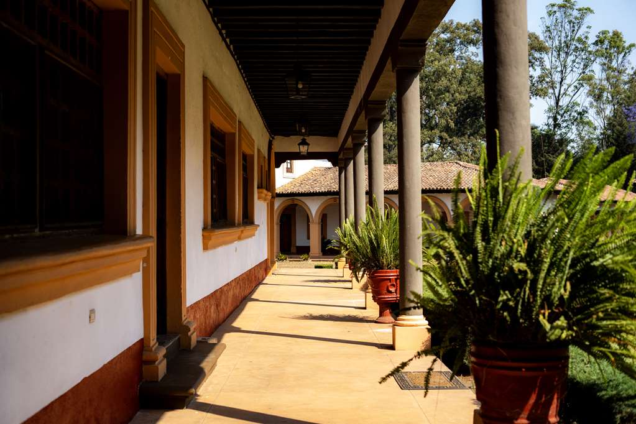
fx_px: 883
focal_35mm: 50
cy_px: 212
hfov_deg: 39.6
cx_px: 318
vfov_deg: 27.0
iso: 125
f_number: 3.5
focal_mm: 50
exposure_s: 1/400
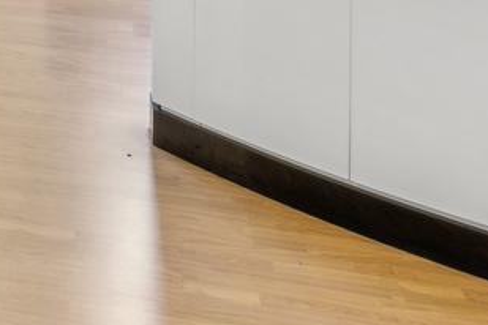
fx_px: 1423
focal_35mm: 105
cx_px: -569
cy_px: -394
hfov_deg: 14.8
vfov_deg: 11.3
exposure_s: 1/6
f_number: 11
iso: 80
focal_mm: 18
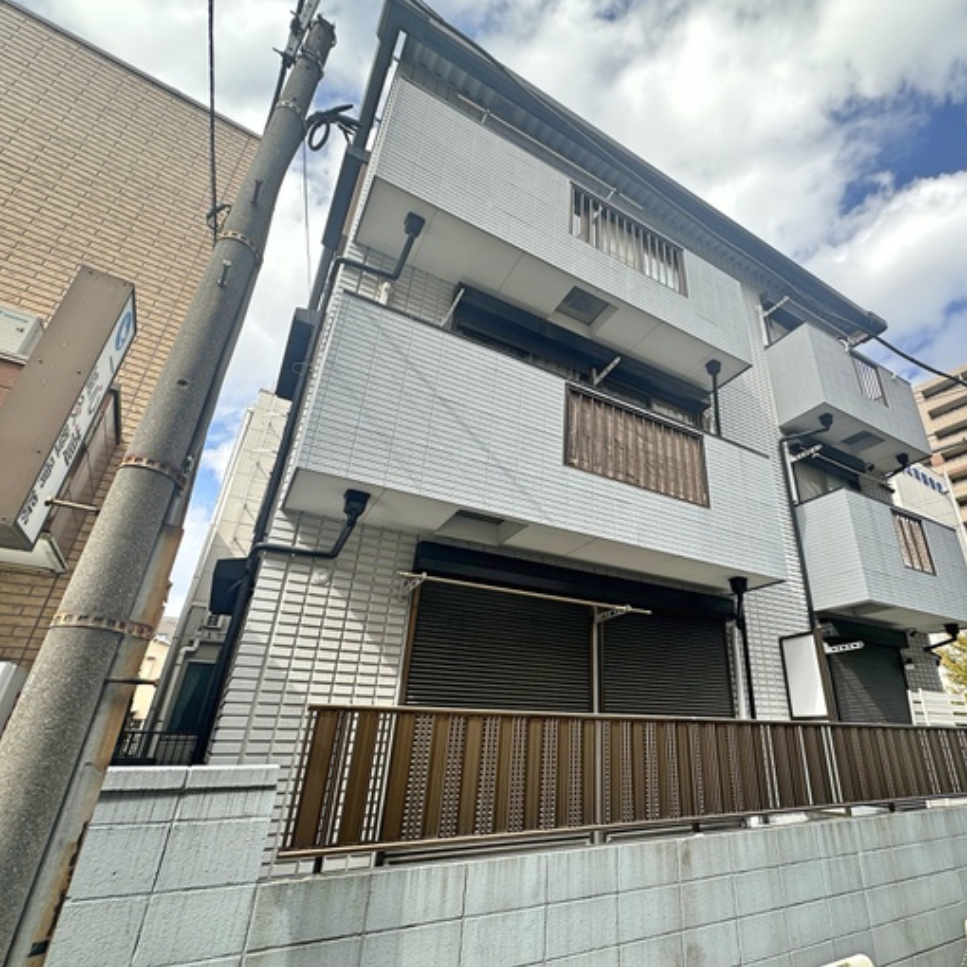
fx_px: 537
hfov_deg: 82.9
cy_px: 481
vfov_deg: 84.0
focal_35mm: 17
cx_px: 584
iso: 40
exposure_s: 1/540
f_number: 2.2
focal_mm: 2.22
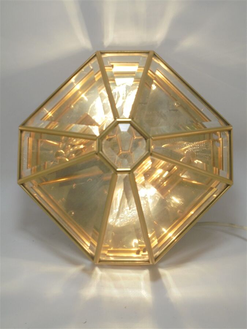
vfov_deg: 49.0
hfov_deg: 37.7
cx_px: 124
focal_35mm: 38
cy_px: 164
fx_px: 362
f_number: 4.2
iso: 100
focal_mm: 6.9
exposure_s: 1/125
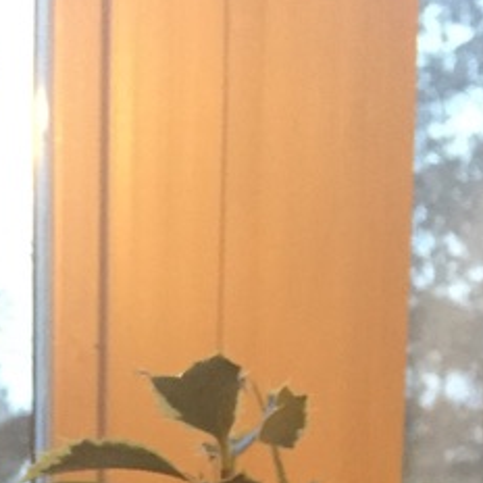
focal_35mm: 113
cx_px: 2
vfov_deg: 13.0
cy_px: 1022
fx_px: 1784
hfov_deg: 15.2
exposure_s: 1/30
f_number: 2.2
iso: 200
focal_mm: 4.15
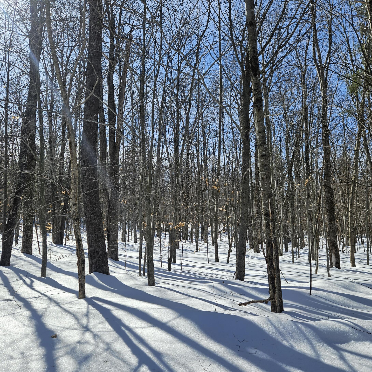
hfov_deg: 57.3
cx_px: 190
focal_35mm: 28
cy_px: 191
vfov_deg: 57.3
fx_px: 340
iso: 25
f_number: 1.8
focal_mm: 5.4
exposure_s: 1/1889
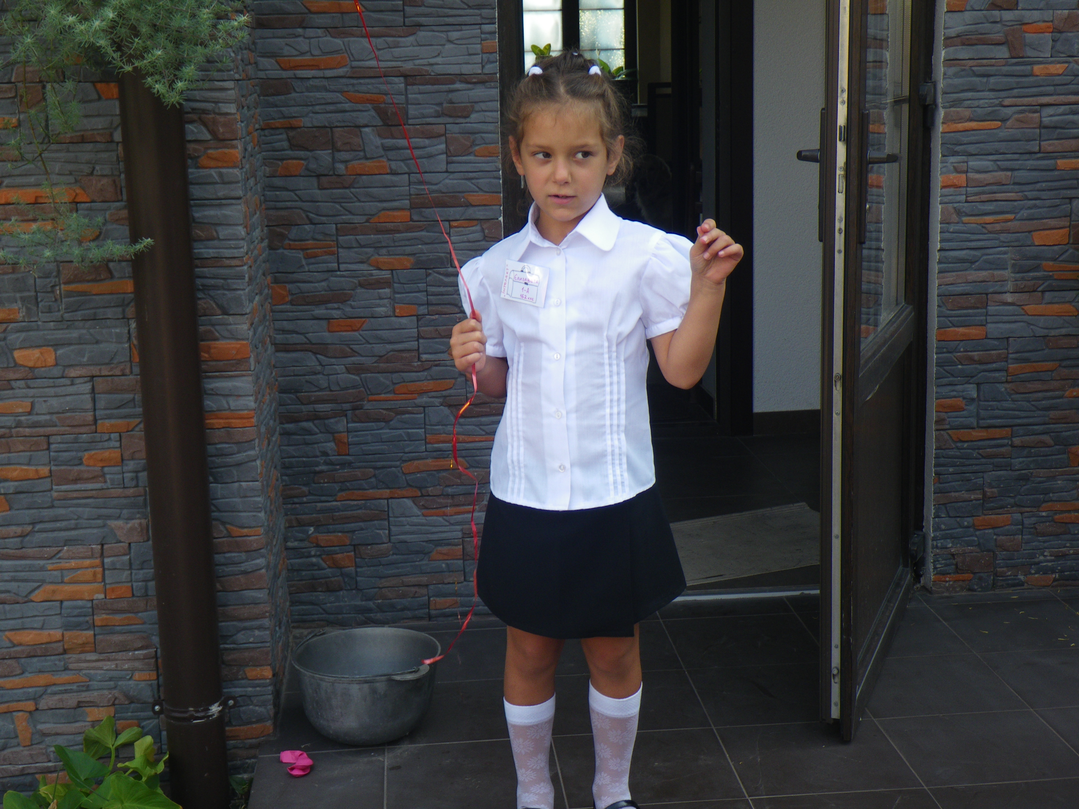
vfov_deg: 28.6
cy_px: 404
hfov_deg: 37.5
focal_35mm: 51
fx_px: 1590
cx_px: 540
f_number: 4.4
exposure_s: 1/60
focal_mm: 9.1
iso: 64
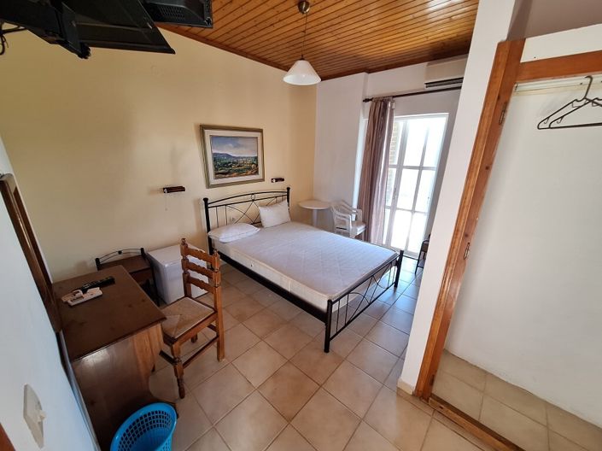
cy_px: 226
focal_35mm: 13
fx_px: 226
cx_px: 301
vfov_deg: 89.9
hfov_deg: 106.2
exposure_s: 1/50
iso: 125
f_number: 2.2
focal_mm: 1.74
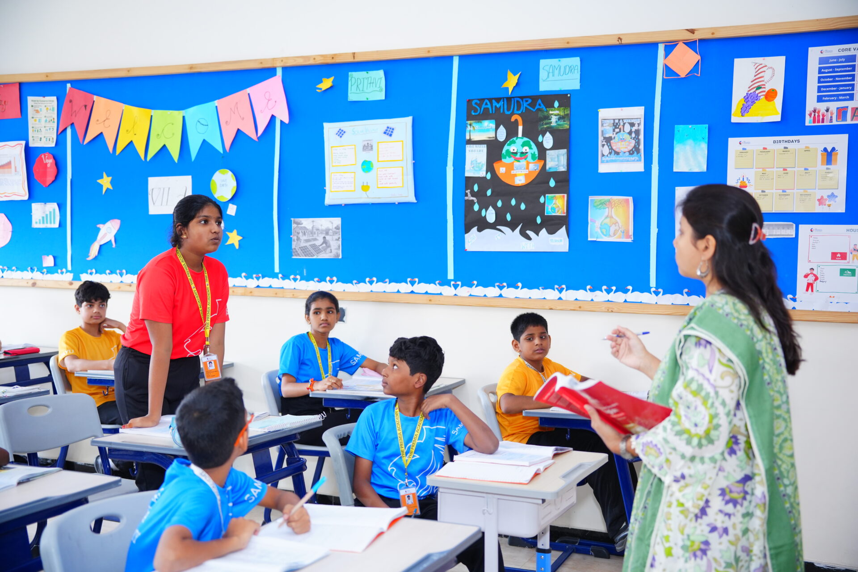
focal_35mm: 42
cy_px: 286
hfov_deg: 46.3
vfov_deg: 31.8
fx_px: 1003
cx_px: 429
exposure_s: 1/125
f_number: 2.8
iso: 1000
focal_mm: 42.1
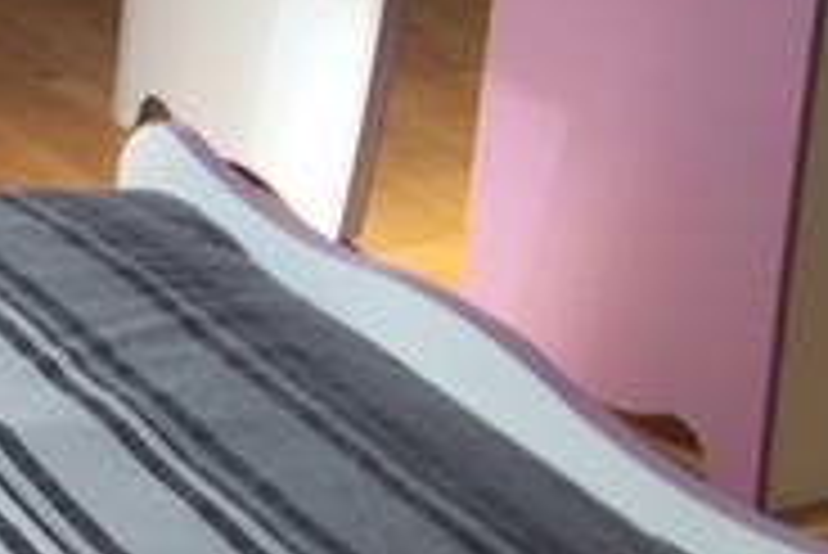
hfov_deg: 17.2
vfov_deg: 12.9
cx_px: -477
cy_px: -18
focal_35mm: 105
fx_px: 2417
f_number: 2.2
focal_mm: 4.15
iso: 32
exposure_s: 1/50
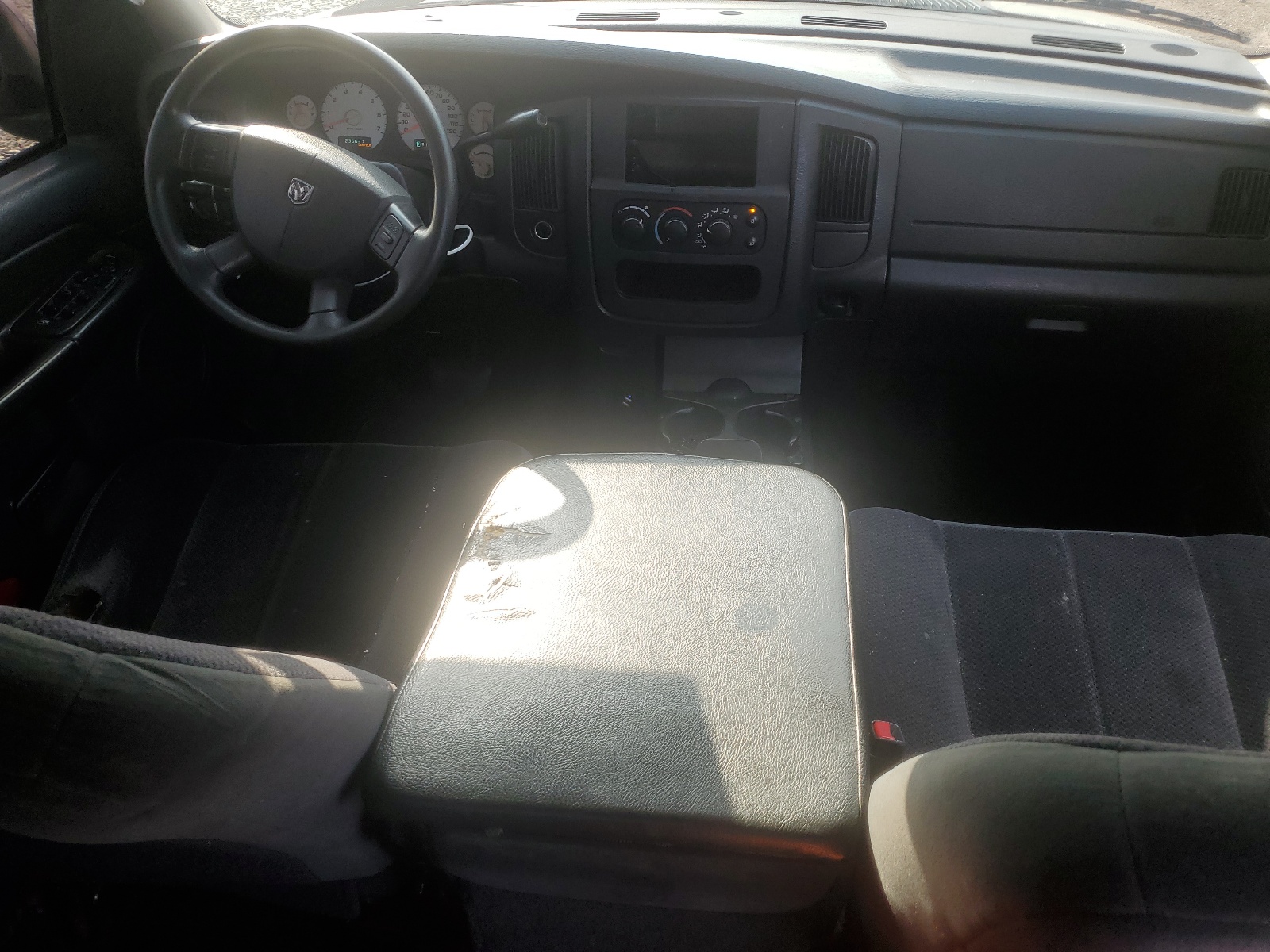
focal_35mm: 26
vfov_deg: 53.1
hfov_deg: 67.3
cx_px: 635
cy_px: 476
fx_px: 954
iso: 50
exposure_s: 1/185
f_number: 1.5
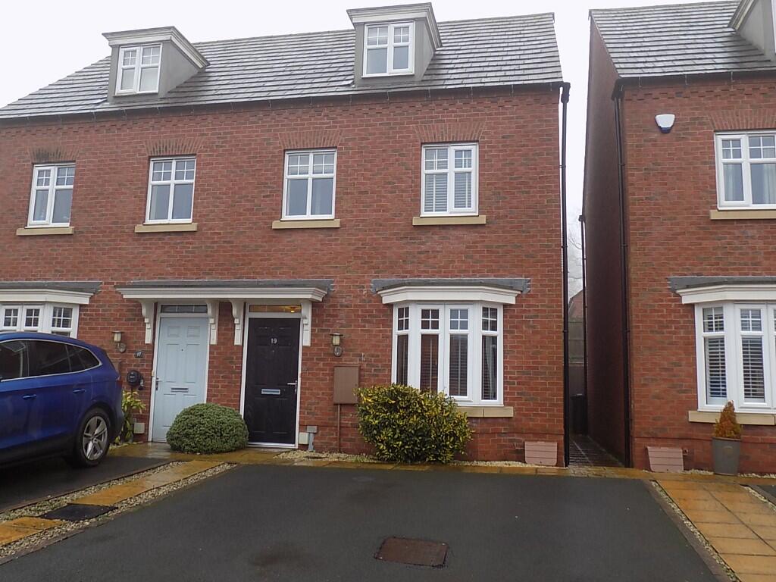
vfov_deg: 46.8
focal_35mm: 30
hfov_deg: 60.0
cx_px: 388
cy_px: 291
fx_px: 673
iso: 80
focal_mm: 5.3
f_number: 3.3
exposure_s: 1/60
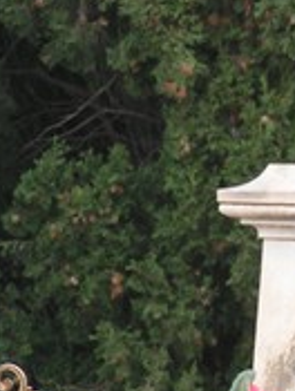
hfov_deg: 2.5
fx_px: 6804
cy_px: 30
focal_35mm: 601
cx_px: 458
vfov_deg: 3.3
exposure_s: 1/200
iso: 100
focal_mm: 26.3
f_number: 3.5
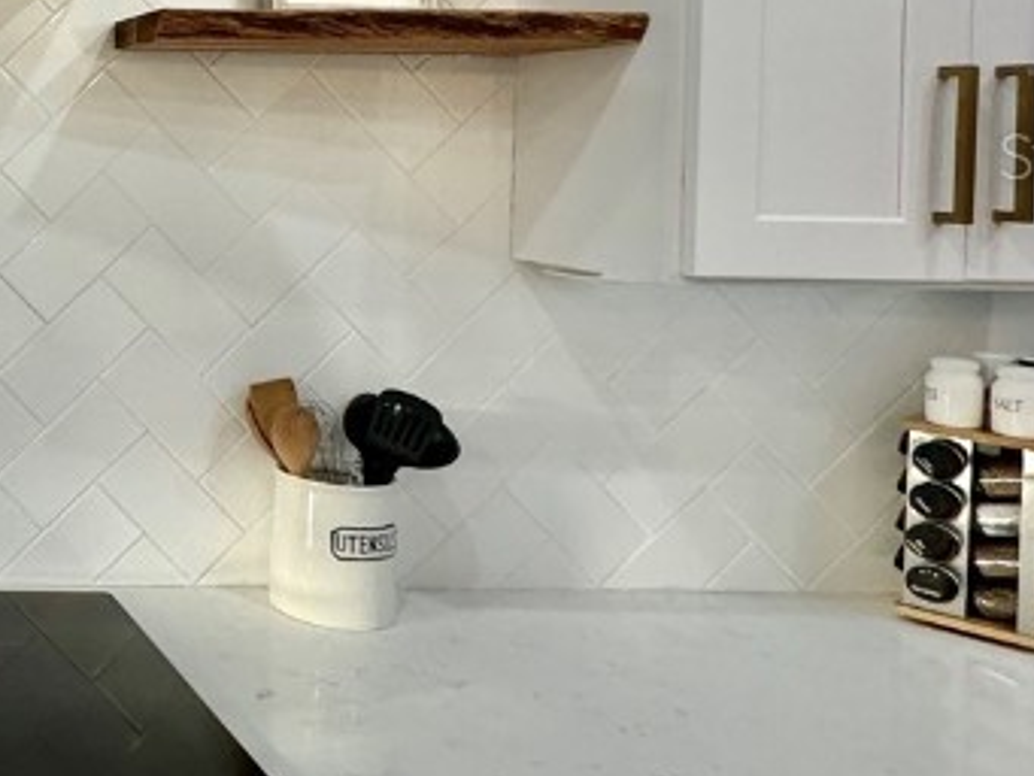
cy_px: 155
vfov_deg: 33.4
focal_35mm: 42
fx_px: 1255
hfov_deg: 34.0
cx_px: -267
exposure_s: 1/120
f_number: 2.2
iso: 320
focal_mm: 2.22
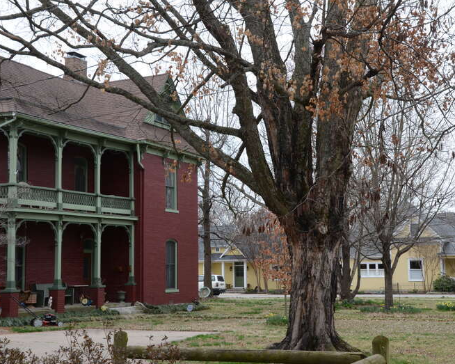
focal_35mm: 55
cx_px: 247
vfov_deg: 27.6
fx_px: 741
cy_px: 181
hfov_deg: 34.1
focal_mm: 32
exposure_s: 1/80
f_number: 13
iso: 200
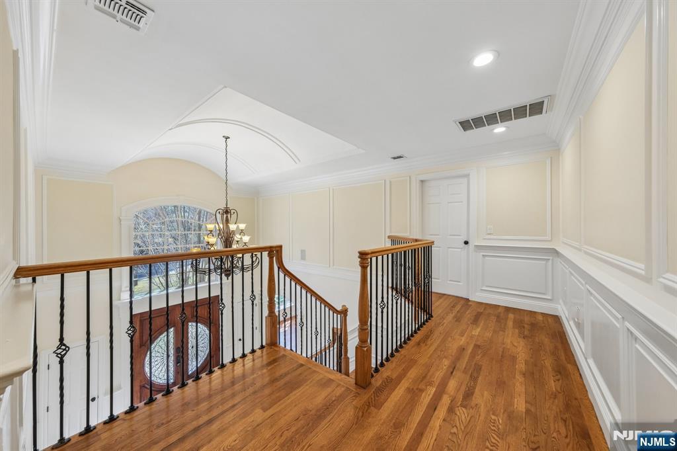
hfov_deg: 112.6
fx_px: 226
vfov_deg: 90.0
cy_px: 226
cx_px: 338
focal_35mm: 12
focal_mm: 8
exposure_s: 1/40
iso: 400
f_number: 8
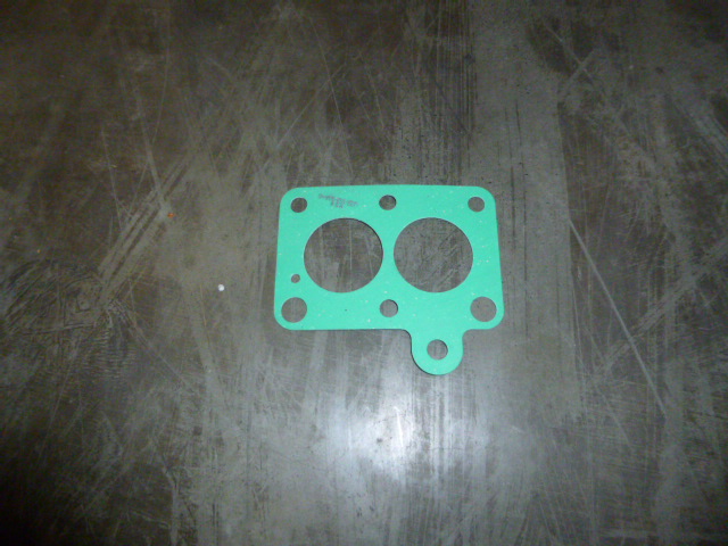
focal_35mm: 25
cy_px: 273
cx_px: 364
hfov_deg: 69.4
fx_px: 526
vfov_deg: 54.9
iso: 400
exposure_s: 1/60
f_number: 3.1
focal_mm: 4.5
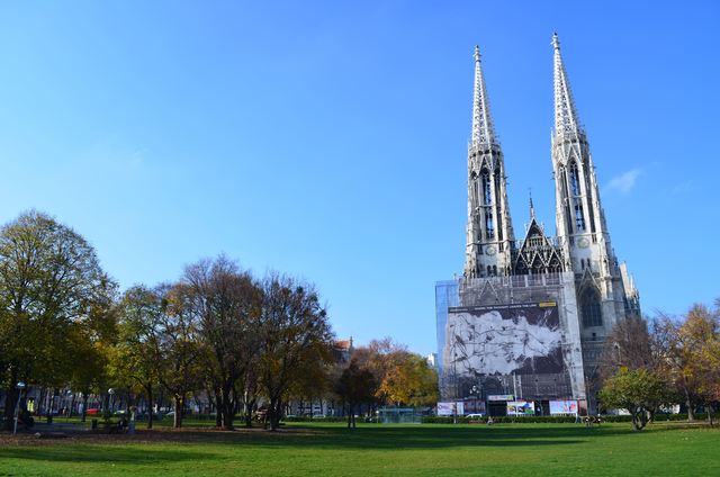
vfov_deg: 47.7
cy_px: 238
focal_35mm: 27
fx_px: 539
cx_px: 360
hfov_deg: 67.5
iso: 125
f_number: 8
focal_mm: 18
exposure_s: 1/250
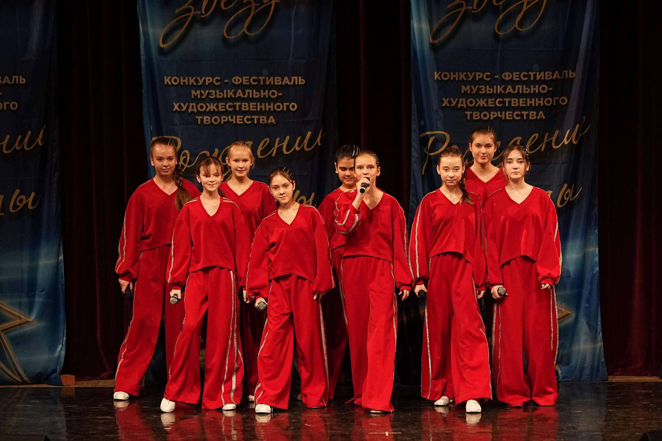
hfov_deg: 11.0
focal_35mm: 187
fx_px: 3439
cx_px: 331
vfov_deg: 7.3
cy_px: 220
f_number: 3.2
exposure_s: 1/400
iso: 2000
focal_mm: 125
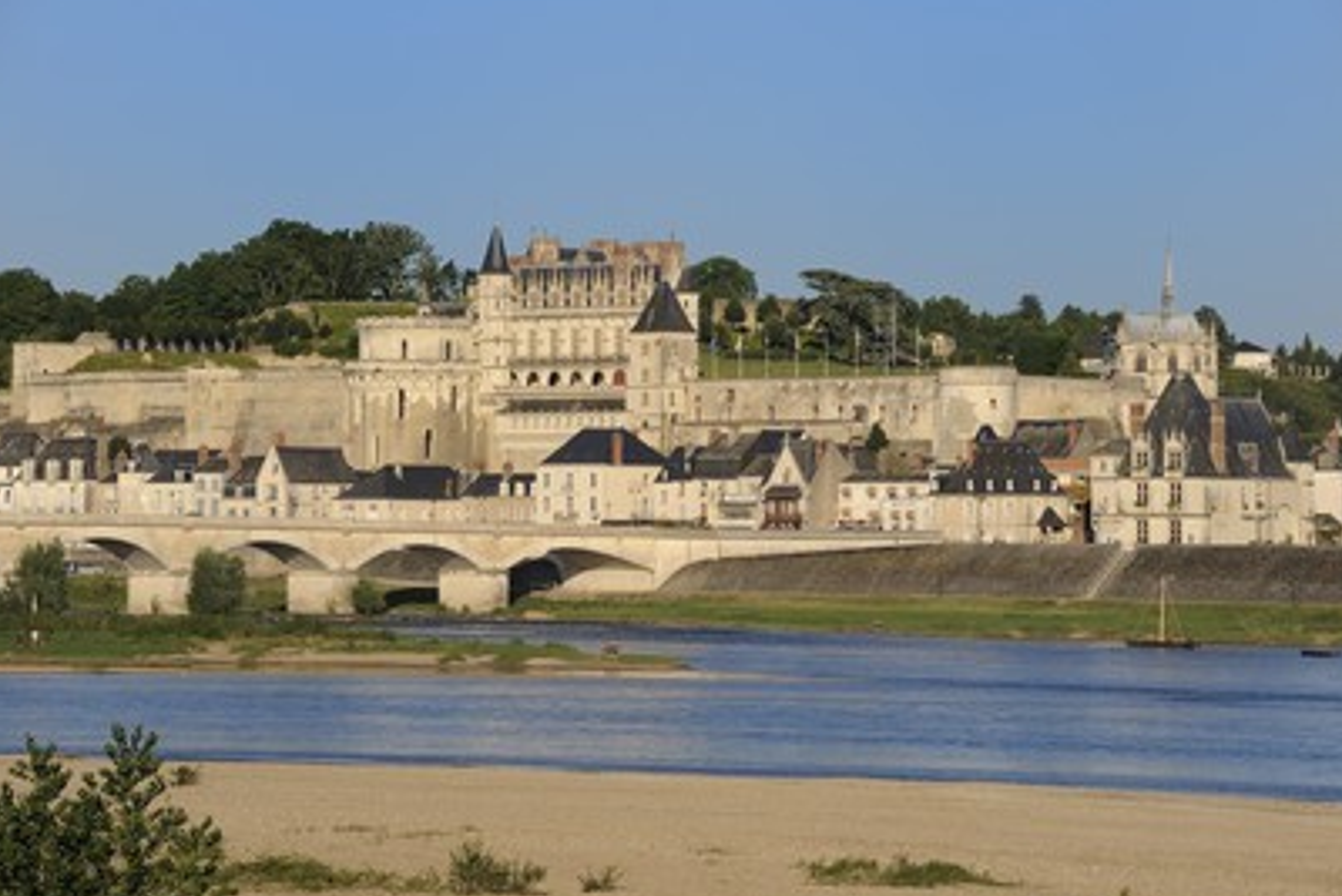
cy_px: 450
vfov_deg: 8.2
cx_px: 661
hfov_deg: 12.2
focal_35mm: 168
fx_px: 6265
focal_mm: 160
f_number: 10
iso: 200
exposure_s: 1/400
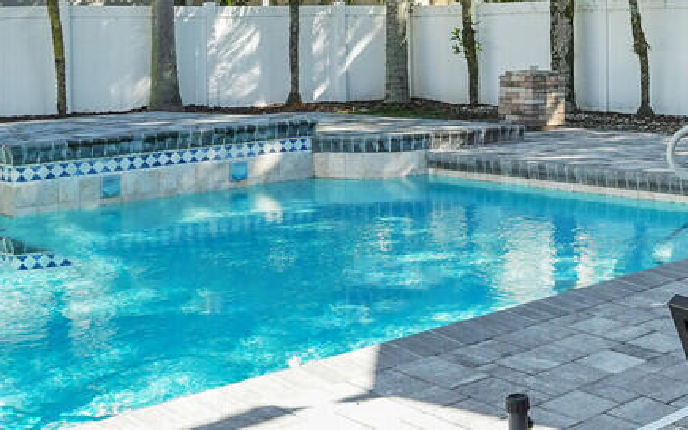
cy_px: 71
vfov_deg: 21.3
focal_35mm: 60
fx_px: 1125
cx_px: 625
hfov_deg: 32.3
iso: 800
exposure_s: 1/320
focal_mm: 16
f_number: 8
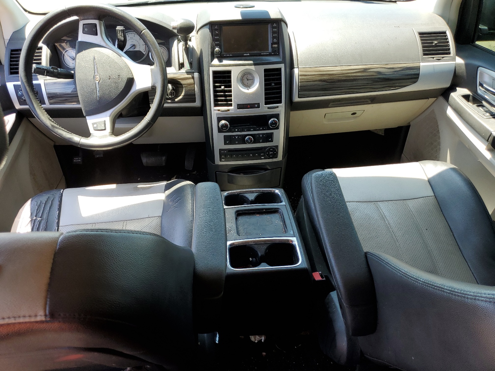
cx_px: 248
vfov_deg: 53.1
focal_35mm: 26
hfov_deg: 67.3
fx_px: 372
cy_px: 186
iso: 50
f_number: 1.5
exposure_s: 1/233
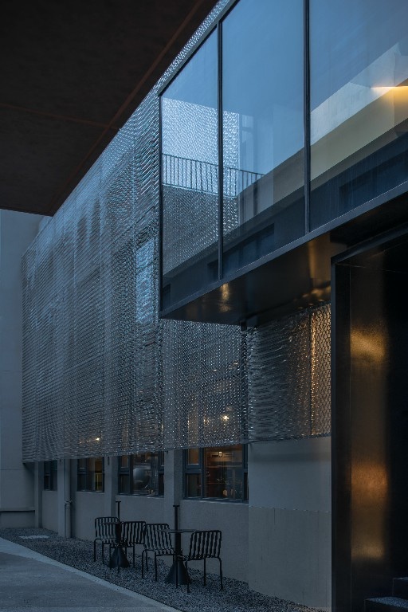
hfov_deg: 29.9
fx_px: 765
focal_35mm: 45
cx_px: 204
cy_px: 306
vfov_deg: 43.6
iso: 100
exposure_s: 1/8
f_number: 6.3
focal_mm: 45
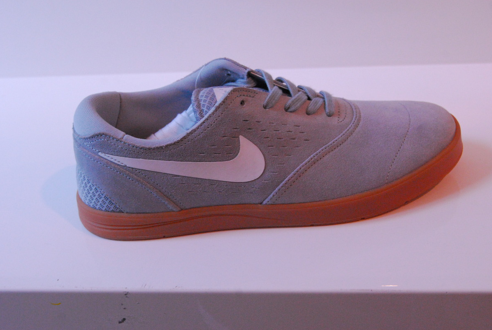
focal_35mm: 61
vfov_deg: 22.3
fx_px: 835
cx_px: 255
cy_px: 159
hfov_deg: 32.8
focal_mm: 38
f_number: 8
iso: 1600
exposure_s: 1/250
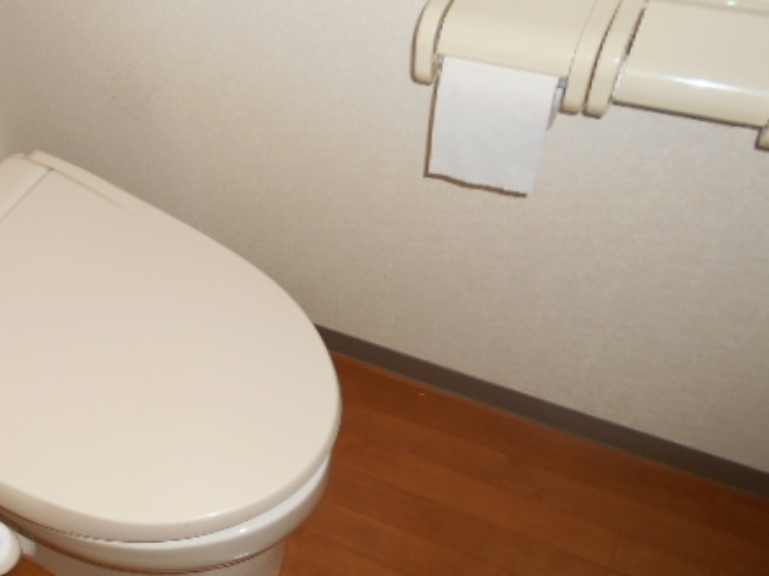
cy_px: 325
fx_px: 844
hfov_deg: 47.6
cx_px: 216
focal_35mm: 38
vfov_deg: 37.6
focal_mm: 4.6
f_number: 3.2
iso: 80
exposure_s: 1/25
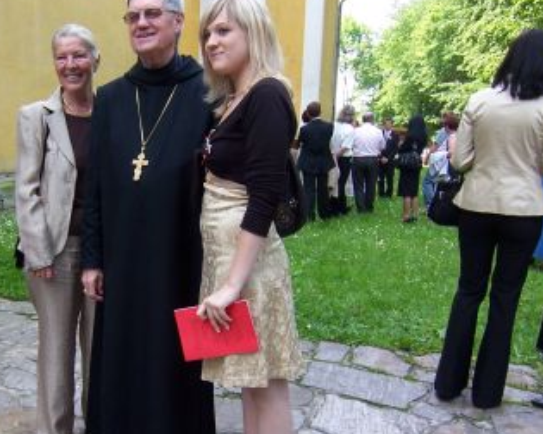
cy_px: 264
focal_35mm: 38
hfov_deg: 46.3
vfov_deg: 39.0
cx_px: 137
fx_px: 611
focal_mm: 3.8
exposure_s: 1/125
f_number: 2.8
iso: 64
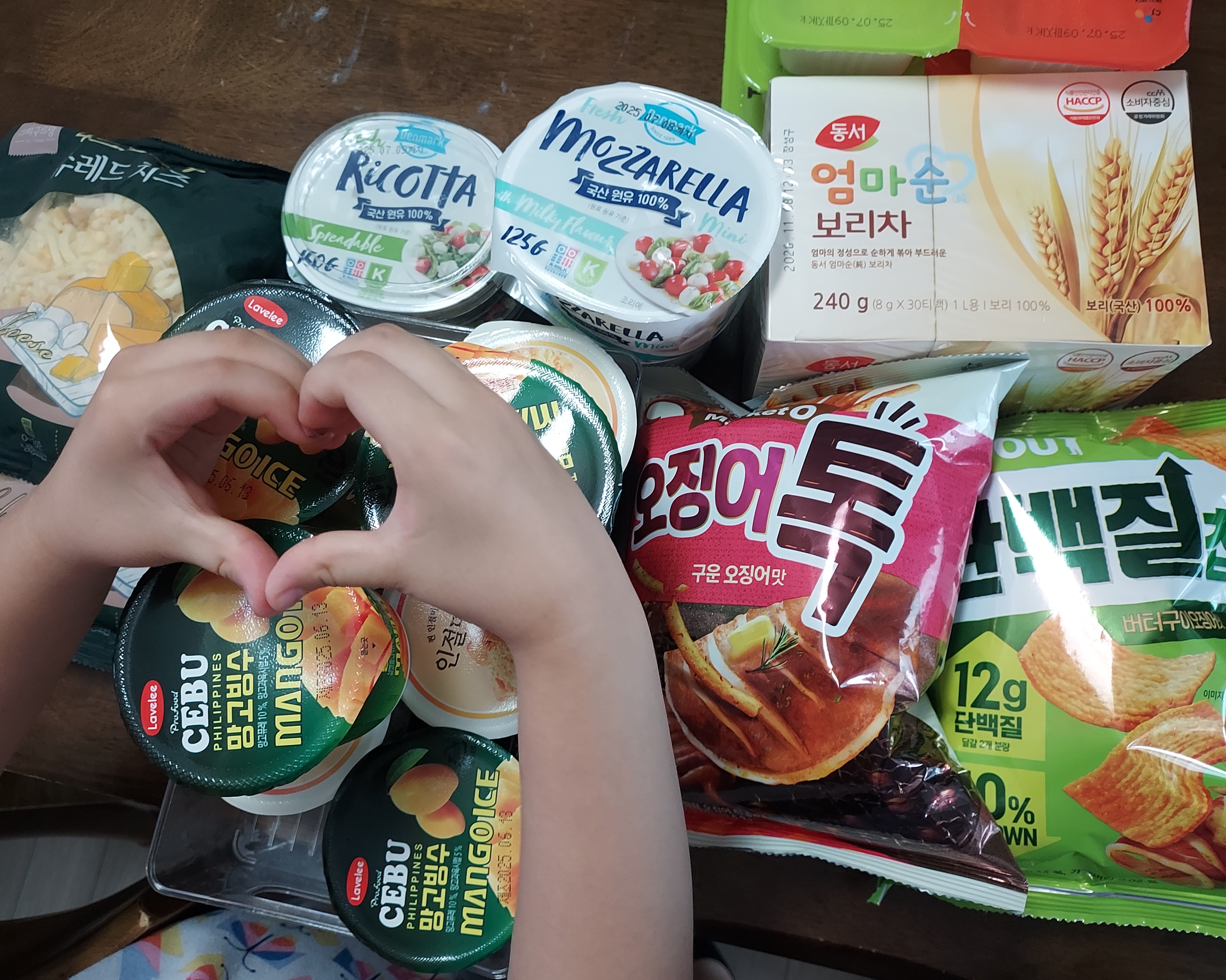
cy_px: 504
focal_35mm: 26
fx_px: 943
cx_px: 562
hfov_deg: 65.9
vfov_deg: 54.9
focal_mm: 4.6
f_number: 1.8
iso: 320
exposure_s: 1/60
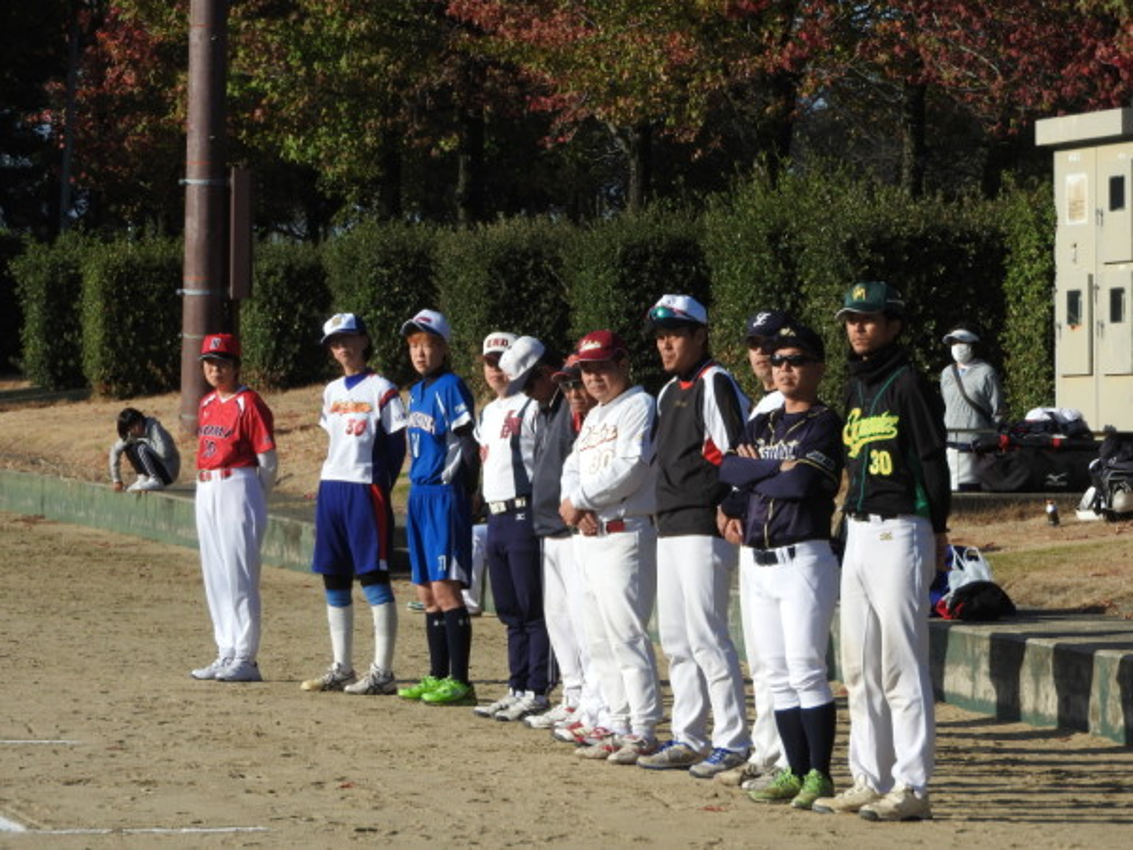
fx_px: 6546
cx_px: 566
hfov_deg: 9.9
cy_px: 425
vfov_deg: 7.4
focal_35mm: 200
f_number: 5.3
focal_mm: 35.8
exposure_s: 1/640
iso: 100
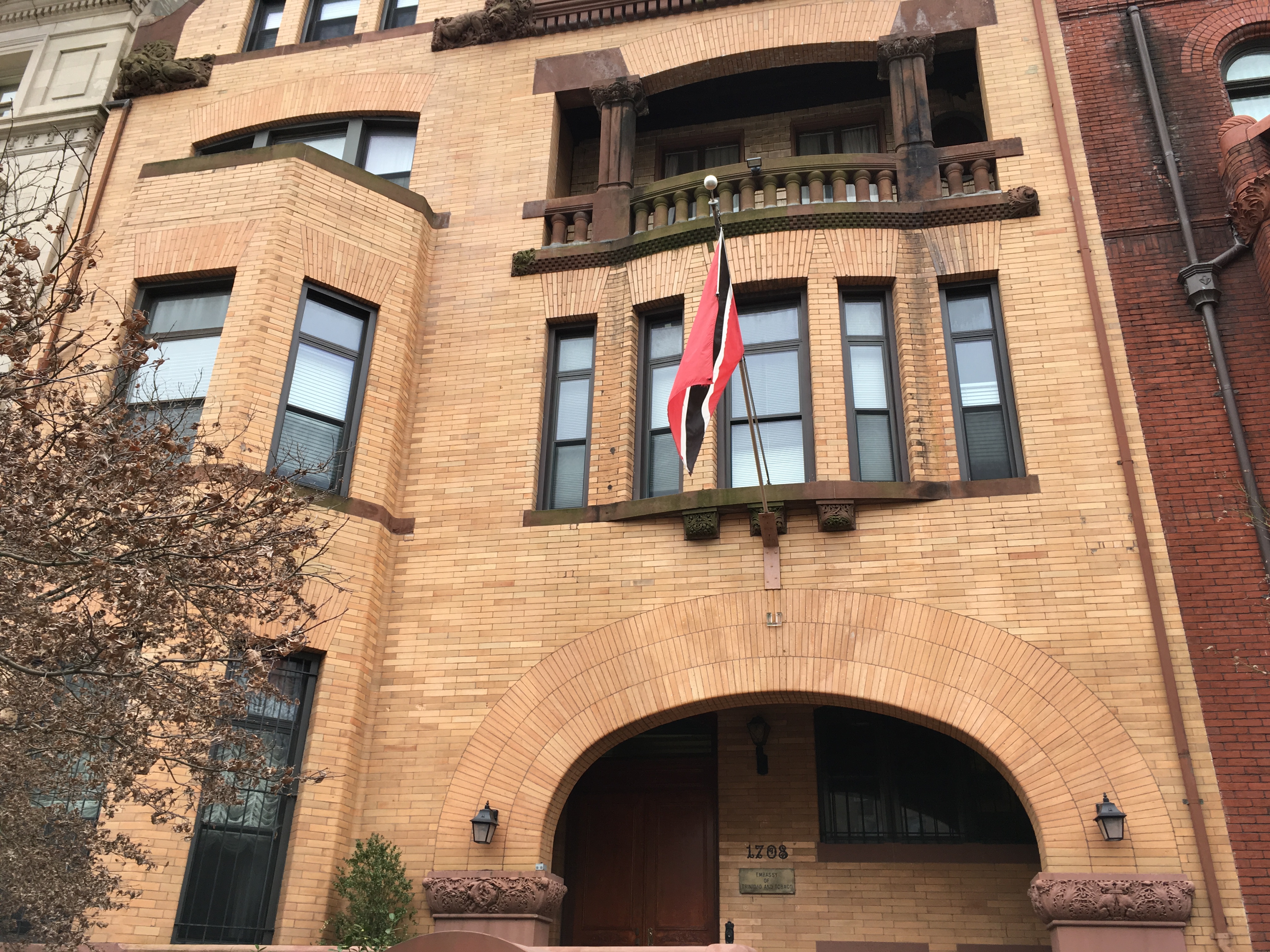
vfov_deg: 48.2
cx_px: 635
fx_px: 1064
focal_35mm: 29
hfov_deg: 61.7
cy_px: 476
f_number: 2.2
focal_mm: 4.15
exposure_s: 1/120
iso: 25
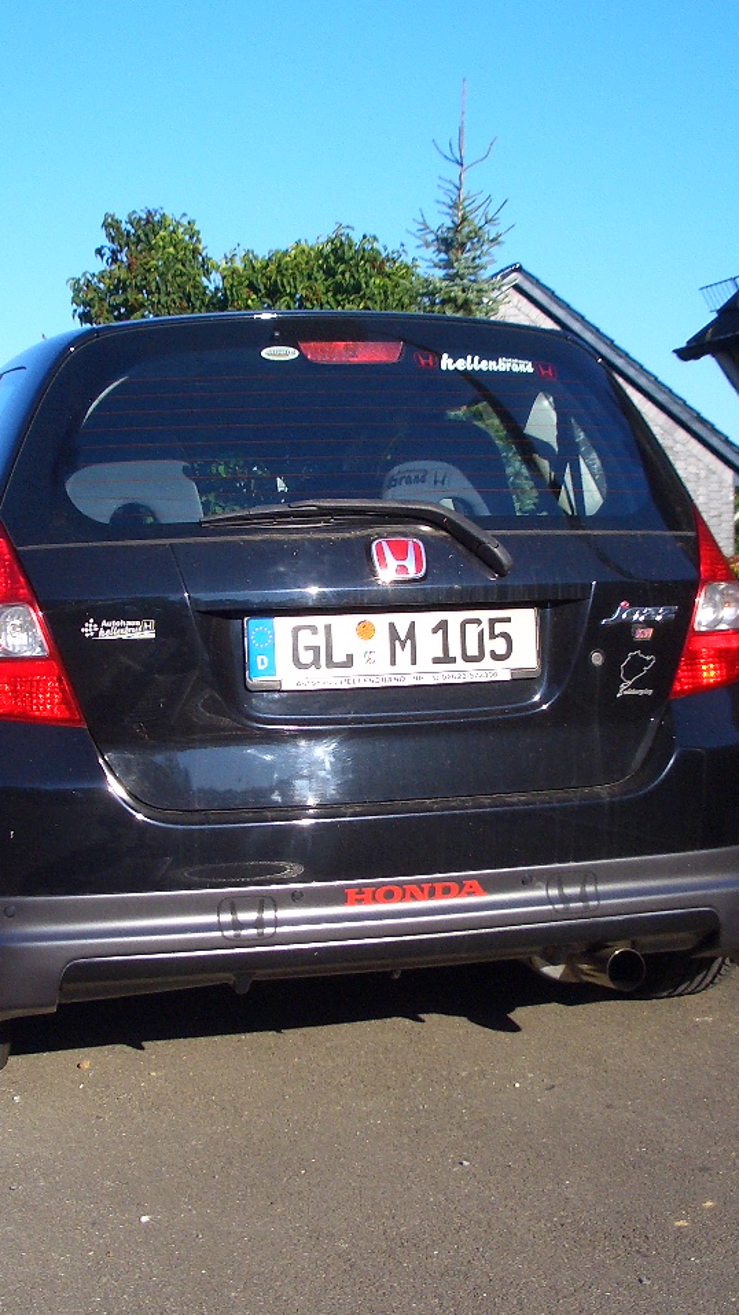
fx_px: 1777
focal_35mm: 51
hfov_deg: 23.5
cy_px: 658
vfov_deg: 40.6
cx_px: 324
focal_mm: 5.8
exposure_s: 1/640
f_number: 4.3
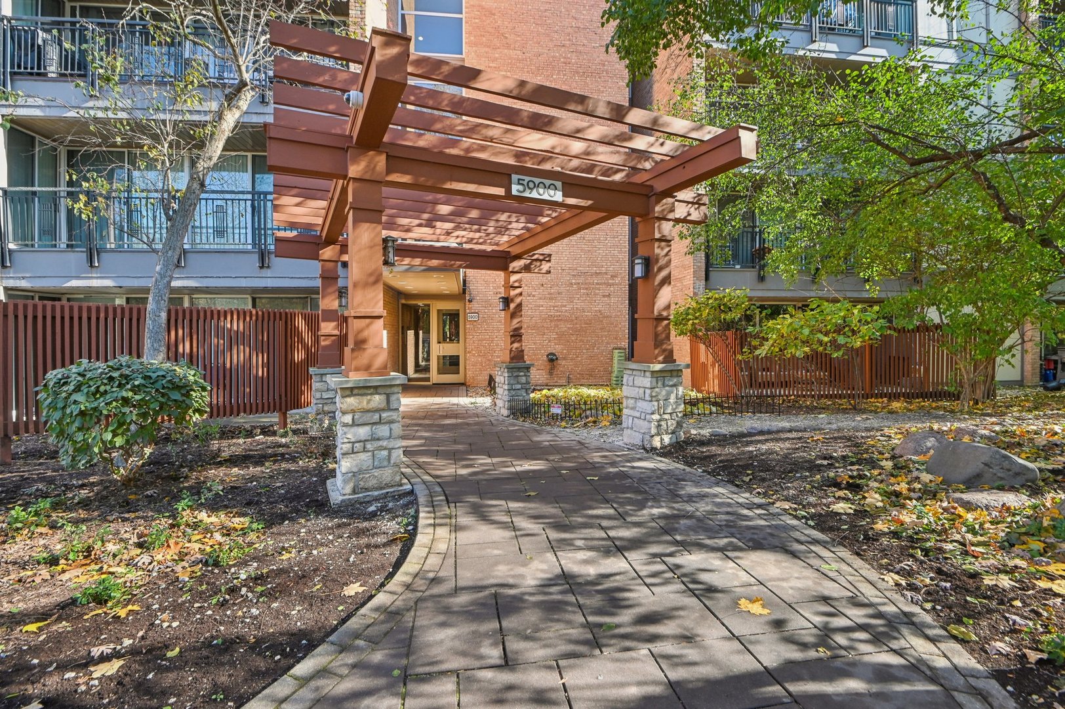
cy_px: 354
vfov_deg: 73.7
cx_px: 532
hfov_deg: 96.8
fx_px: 473
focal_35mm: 16
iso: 400
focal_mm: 16
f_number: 13
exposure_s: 1/30
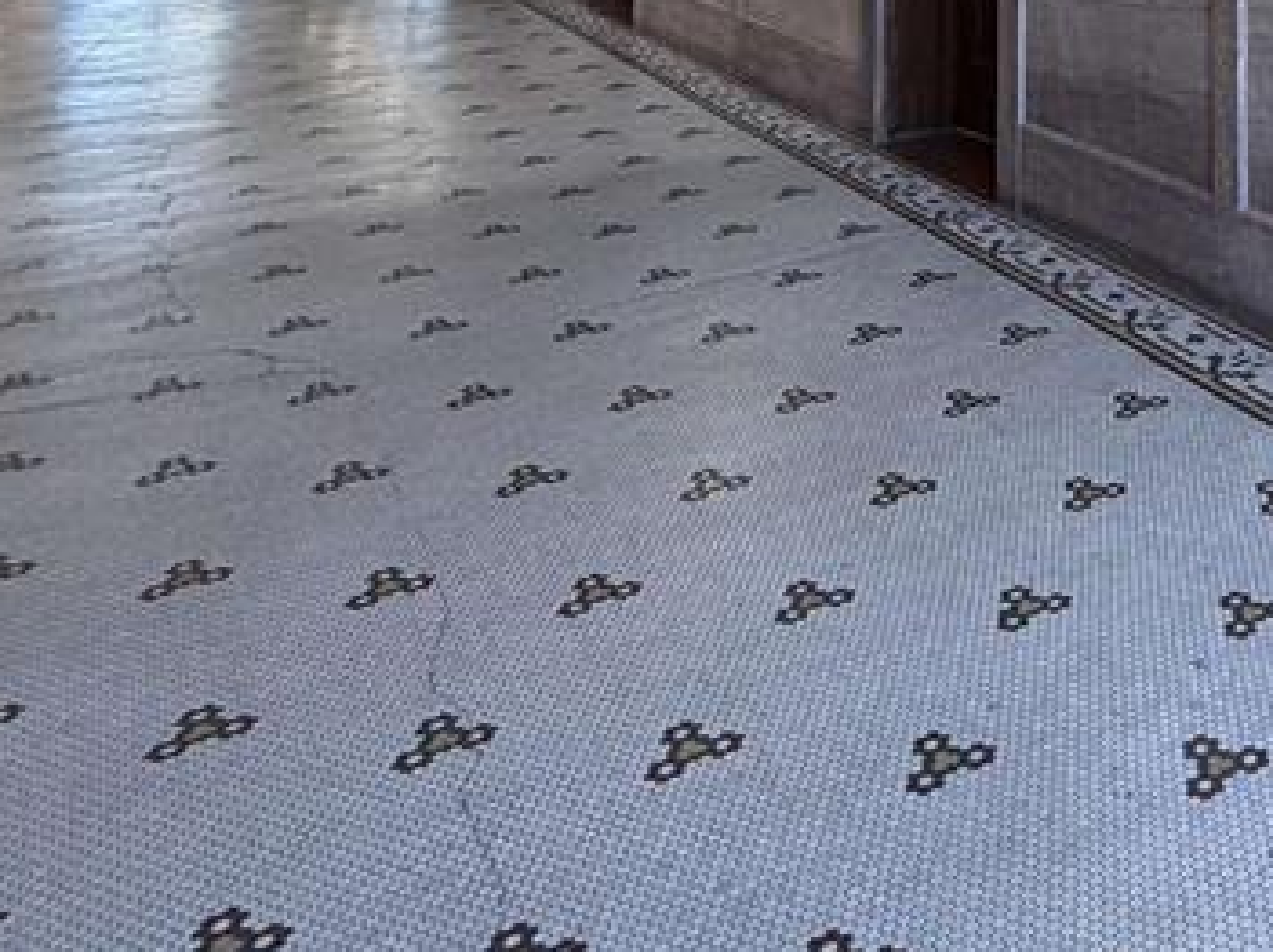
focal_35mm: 41
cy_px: -371
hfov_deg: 38.7
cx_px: 1364
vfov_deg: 27.5
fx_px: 1507
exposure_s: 1/60
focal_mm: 2.22
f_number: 2.2
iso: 250
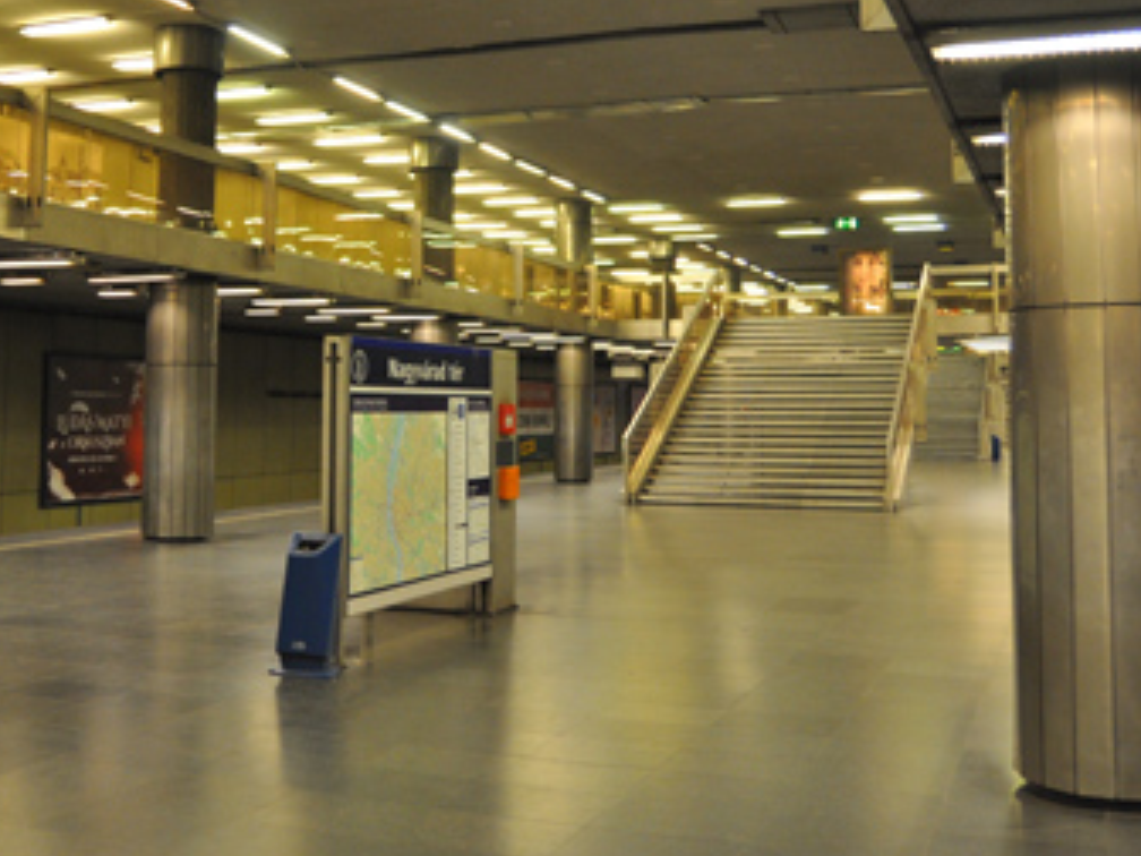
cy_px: 258
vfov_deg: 32.6
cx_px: 428
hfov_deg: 42.7
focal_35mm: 44
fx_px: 1446
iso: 800
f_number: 3.2
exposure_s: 1/40
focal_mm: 17
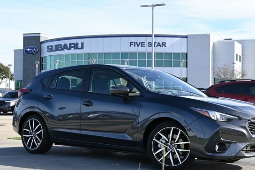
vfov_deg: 20.3
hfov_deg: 30.0
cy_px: 91
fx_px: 475
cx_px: 143
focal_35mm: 67
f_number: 5.6
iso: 125
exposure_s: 1/250
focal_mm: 38
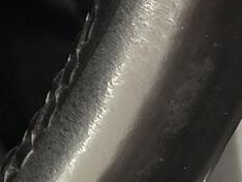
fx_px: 1120
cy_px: -231
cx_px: -346
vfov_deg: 8.6
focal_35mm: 160
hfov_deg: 10.5
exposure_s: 1/33
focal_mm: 5.96
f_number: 1.6
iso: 400
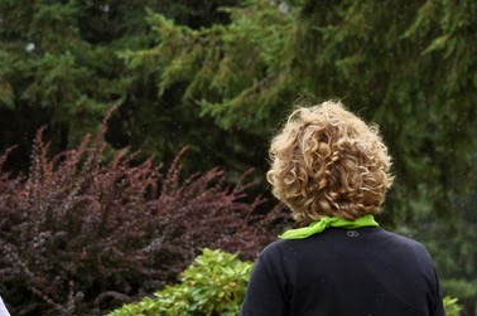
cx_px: 273
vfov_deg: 4.5
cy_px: 354
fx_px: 3996
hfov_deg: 6.8
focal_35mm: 302
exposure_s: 1/1250
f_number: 4.5
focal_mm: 70
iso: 400
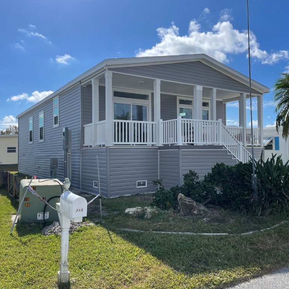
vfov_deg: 52.5
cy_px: 144
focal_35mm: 31
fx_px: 293
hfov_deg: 52.4
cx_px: 161
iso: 32
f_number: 1.6
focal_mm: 4.2
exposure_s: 1/4651
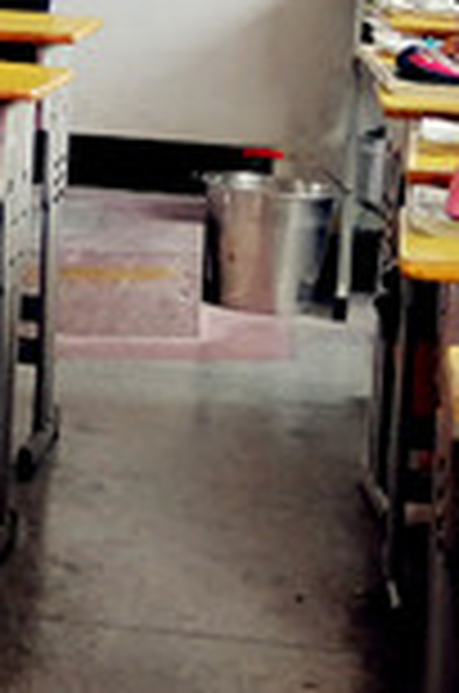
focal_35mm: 176
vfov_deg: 11.5
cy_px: -101
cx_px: -536
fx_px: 3381
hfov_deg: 7.4
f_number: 2.2
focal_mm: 3.81
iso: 80
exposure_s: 1/50
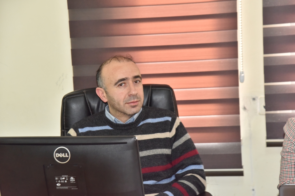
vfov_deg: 13.7
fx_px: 820
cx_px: 148
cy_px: 98
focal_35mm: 100
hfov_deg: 20.4
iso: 2500
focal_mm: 100
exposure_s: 1/125
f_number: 6.3
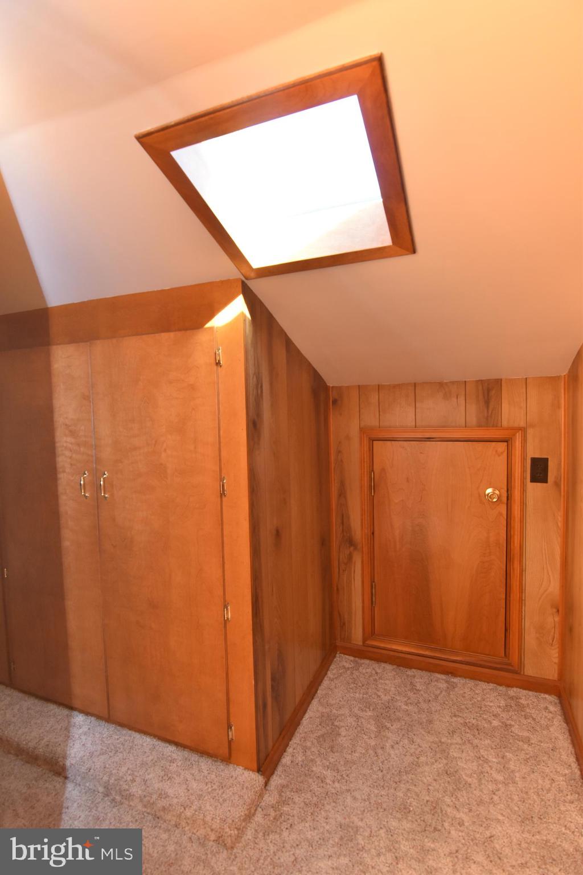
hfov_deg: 69.7
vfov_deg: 92.4
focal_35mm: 17
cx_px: 292
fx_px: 419
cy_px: 438
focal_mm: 11.5
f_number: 5
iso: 800
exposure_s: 1/100
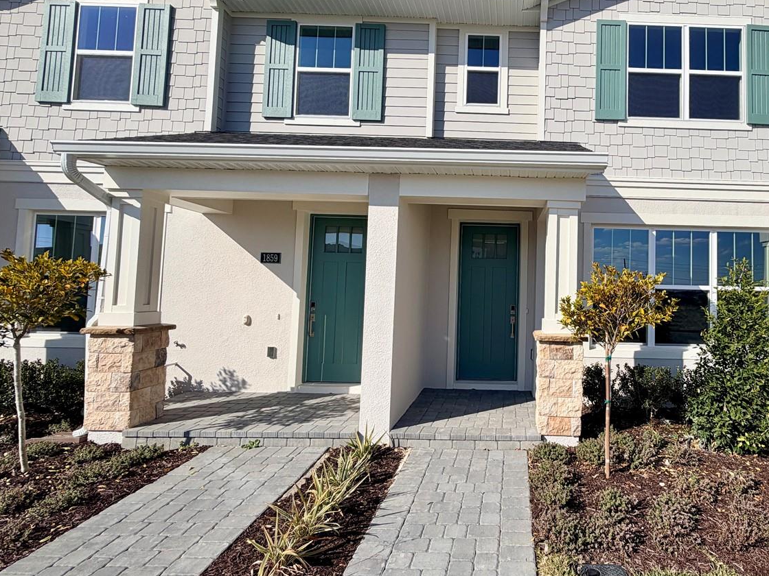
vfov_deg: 65.9
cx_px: 523
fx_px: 444
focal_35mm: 20
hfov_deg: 78.6
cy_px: 265
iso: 20
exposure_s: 1/1285
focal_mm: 2.22
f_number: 2.2
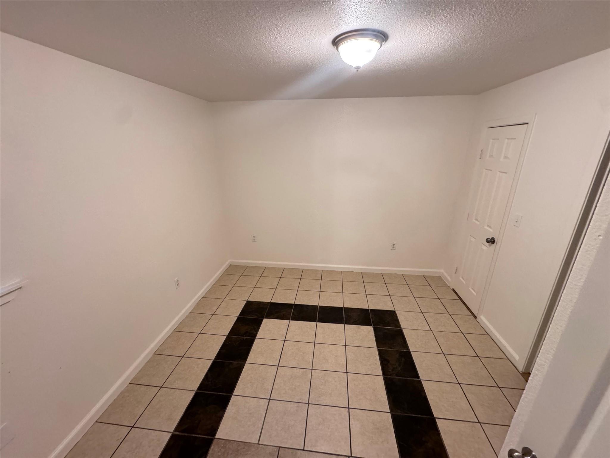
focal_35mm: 14
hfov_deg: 102.1
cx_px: 305
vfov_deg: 85.7
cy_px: 229
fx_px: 247
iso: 320
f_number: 2.2
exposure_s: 1/60
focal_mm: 2.22
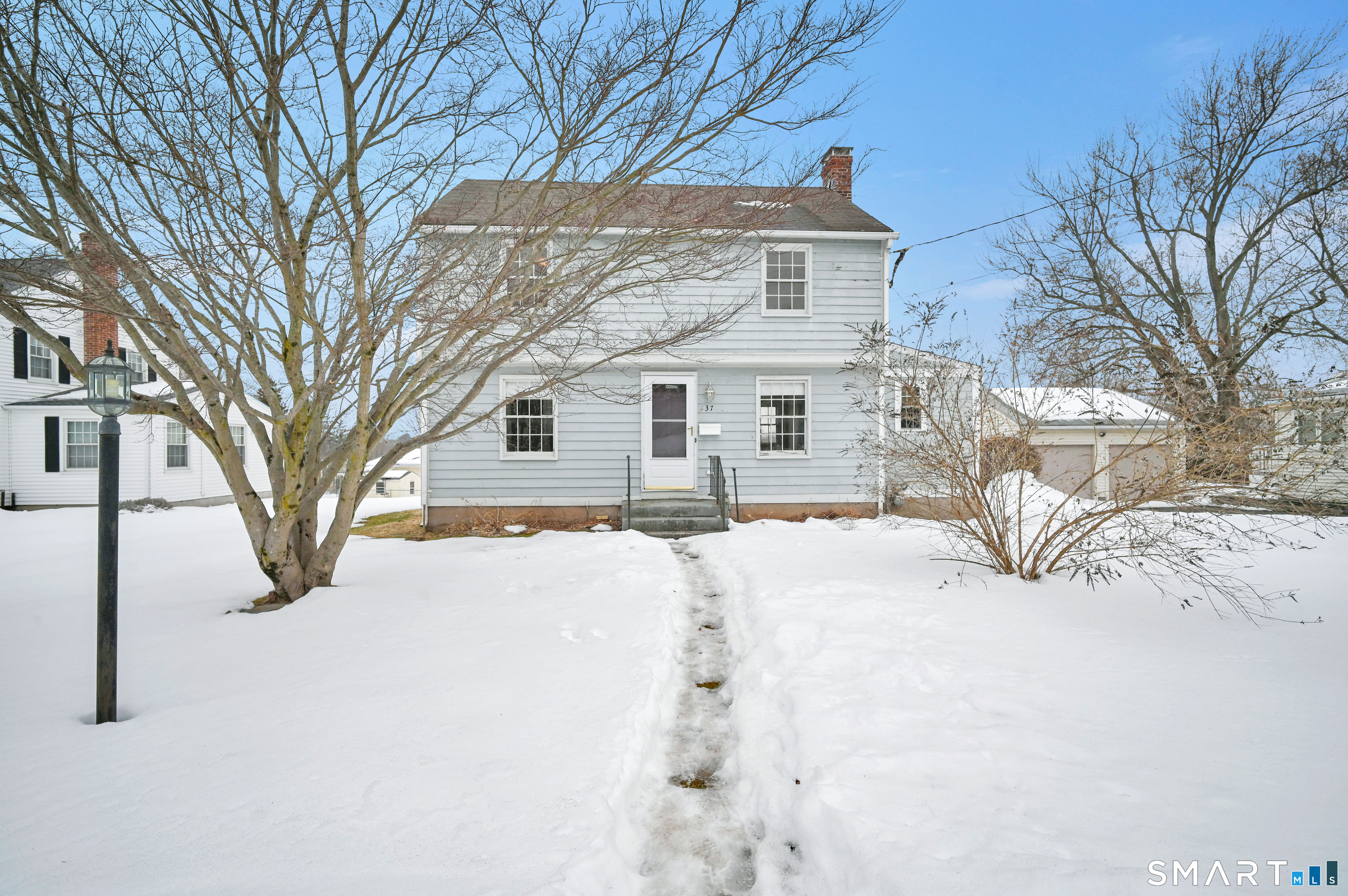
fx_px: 599
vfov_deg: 73.7
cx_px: 674
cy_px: 448
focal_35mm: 16
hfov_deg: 96.8
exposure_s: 1/1000
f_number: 8
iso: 400
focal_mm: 16
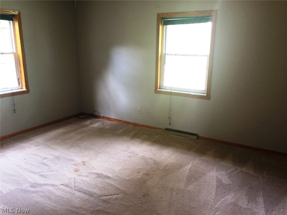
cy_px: 108
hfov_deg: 61.7
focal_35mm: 29
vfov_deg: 48.2
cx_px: 144
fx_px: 240
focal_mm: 4.15
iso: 125
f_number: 2.2
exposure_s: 1/30
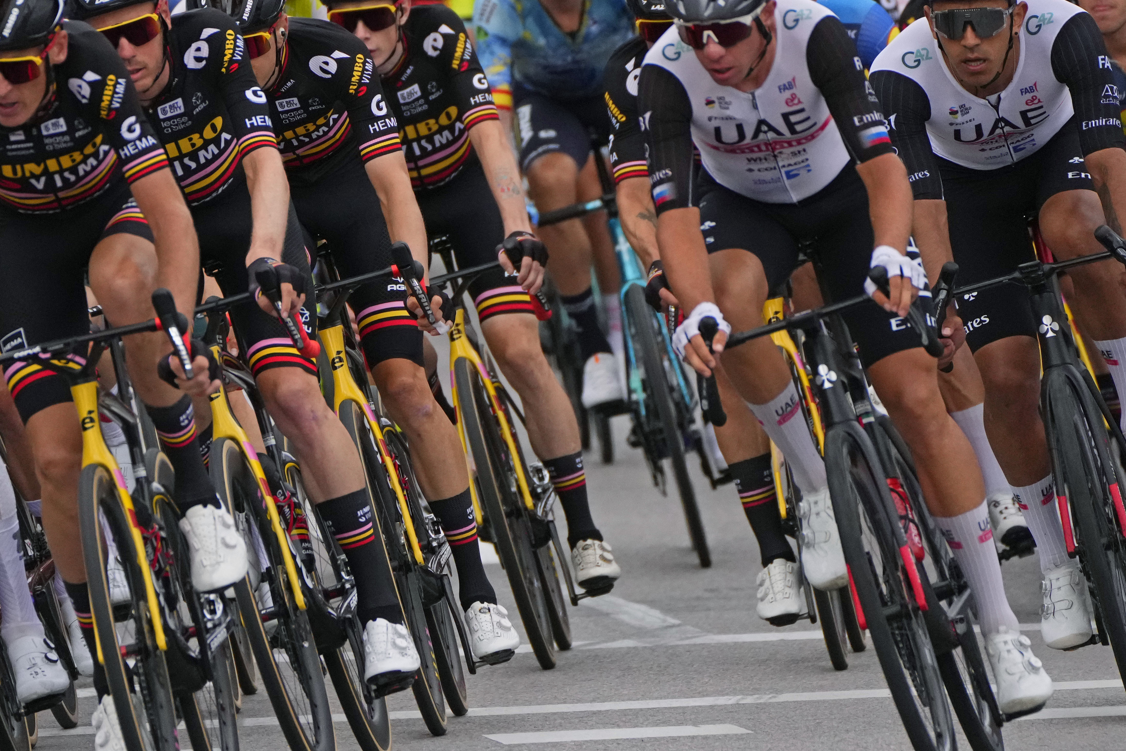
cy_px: 248
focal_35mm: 788
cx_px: 405
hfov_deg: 2.6
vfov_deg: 1.7
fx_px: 24645
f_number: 5.6
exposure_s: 1/2500
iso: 3200
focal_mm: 400
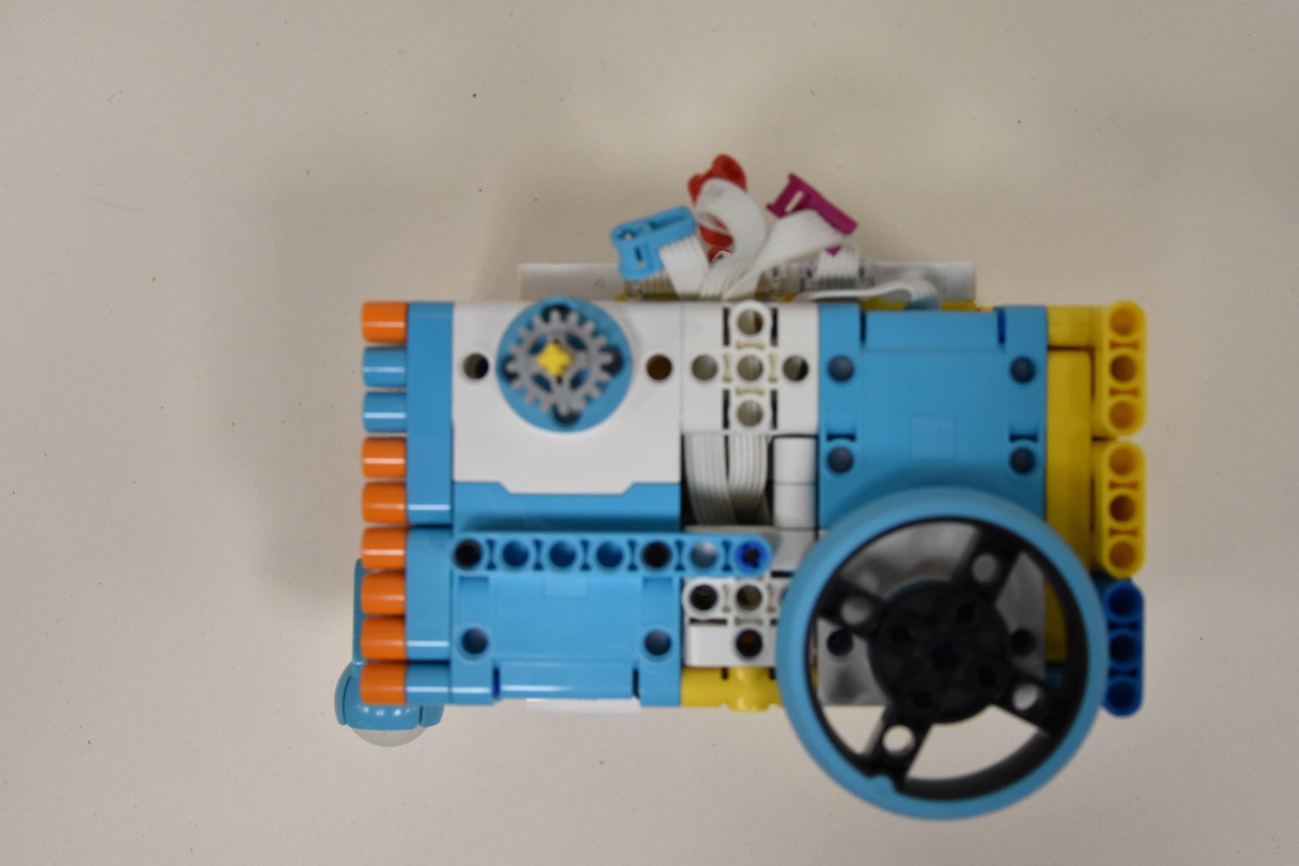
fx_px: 1804
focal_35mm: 50
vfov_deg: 27.0
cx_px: 744
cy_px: 450
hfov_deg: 39.5
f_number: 4
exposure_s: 1/200
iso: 1250
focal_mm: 28
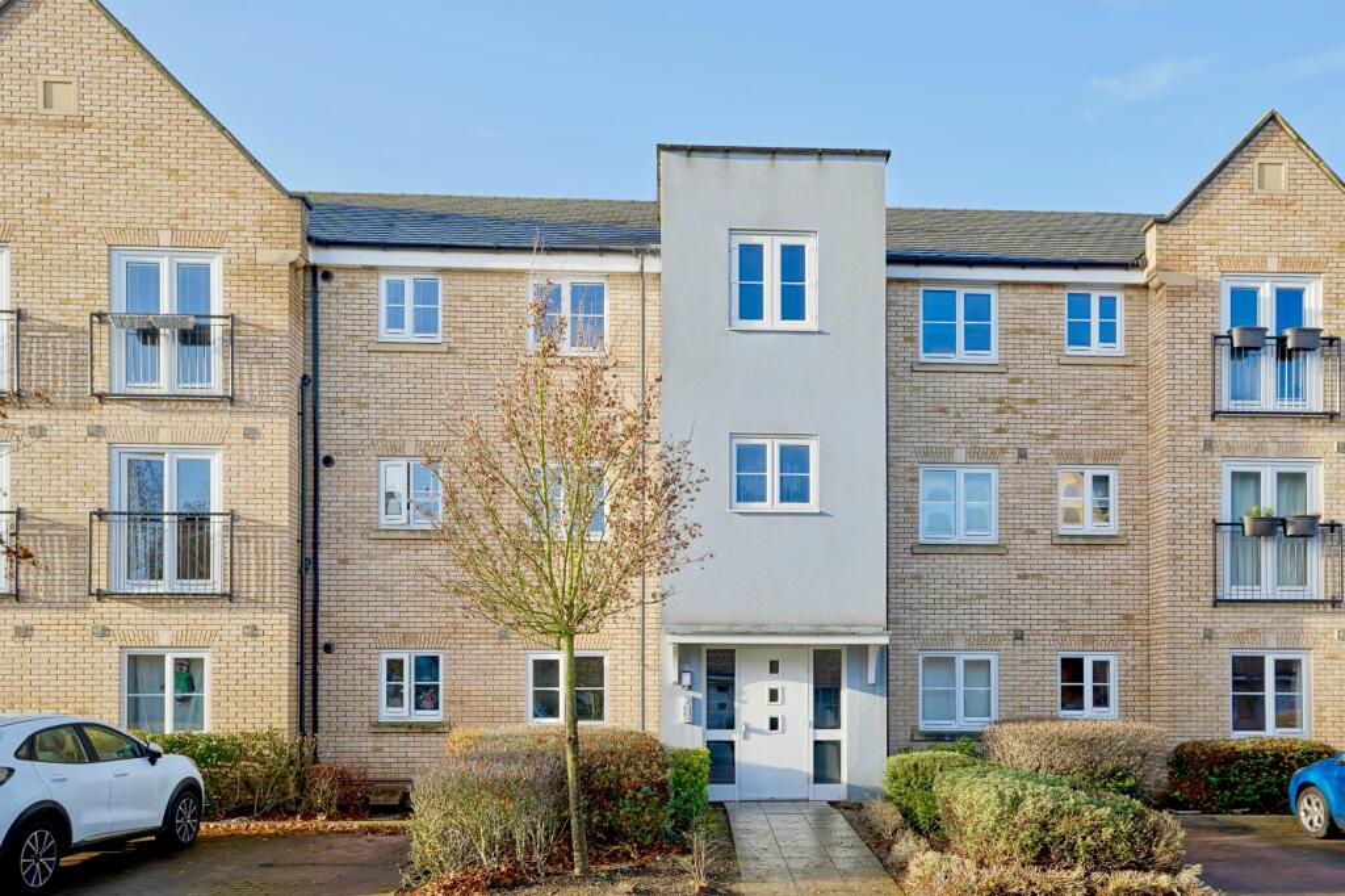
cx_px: 672
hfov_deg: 69.4
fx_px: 971
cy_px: 448
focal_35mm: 26
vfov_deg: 49.5
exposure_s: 1/100
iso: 100
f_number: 5
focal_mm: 26
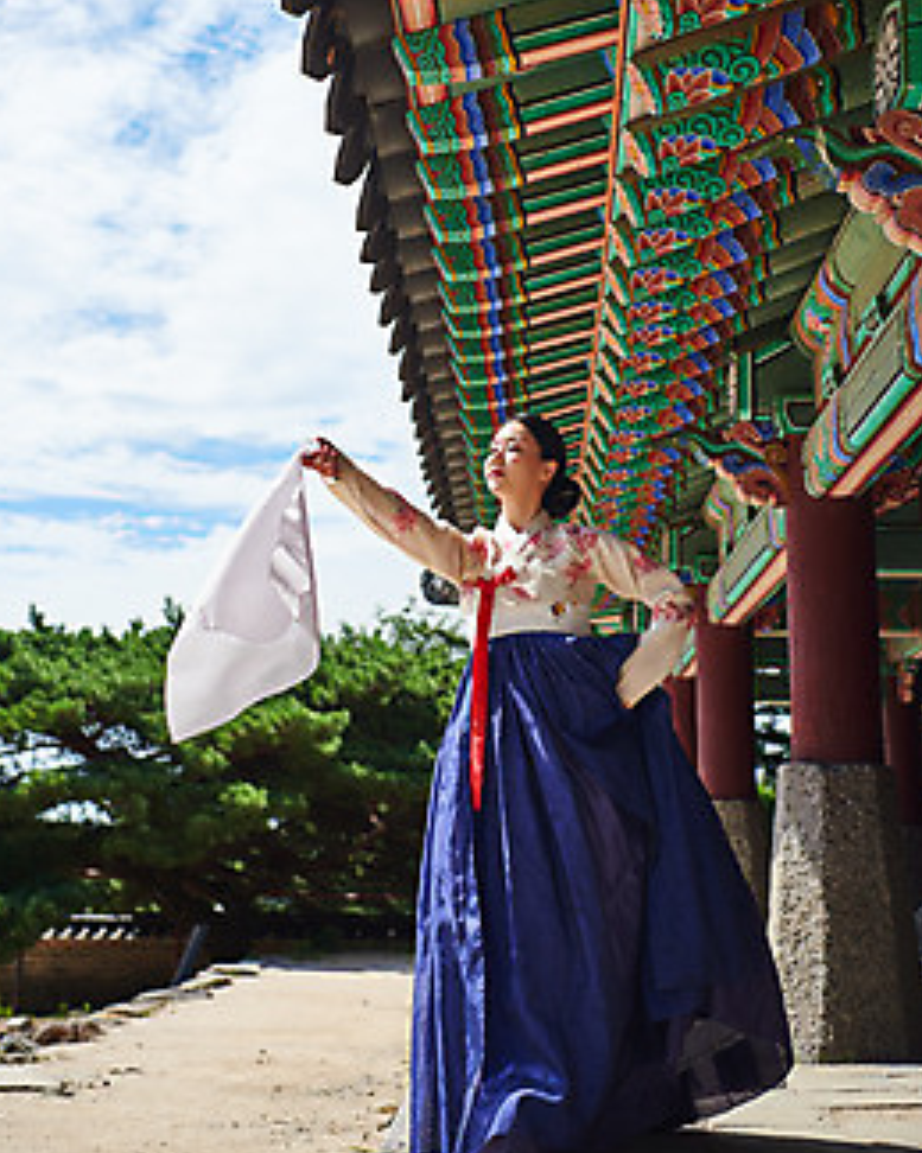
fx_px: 1502
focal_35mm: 44
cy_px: 509
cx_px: 454
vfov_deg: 42.0
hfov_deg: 34.1
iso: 100
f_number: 2.8
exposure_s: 1/3200
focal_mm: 38
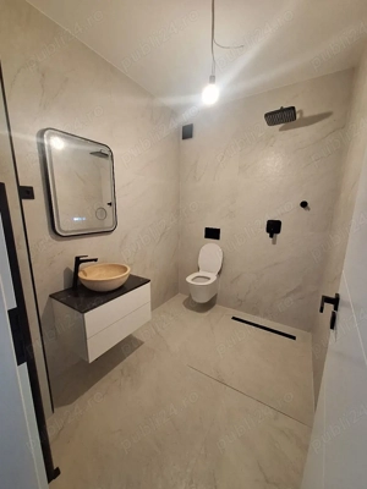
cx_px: 184
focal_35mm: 13
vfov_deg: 106.2
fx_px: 184
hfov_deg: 89.9
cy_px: 244
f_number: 2.2
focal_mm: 1.74
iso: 200
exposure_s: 1/25
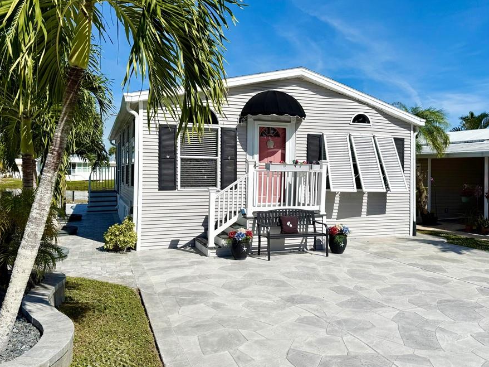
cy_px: 169
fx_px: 395
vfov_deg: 49.7
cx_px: 244
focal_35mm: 28
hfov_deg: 63.5
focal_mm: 6.76
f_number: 1.78
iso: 80
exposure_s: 1/11905
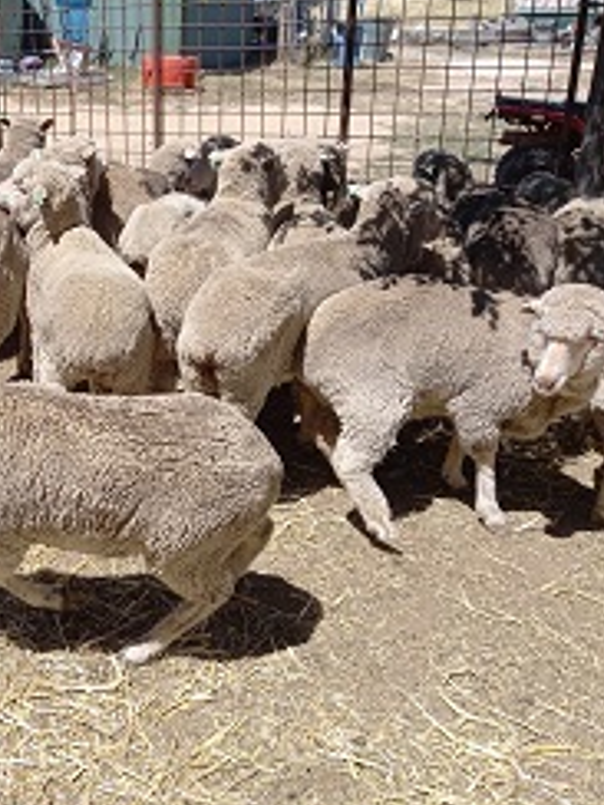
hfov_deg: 33.4
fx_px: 954
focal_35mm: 41
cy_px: 350
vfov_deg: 45.7
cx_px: 69
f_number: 2
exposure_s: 1/641
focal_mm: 4.6
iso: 25
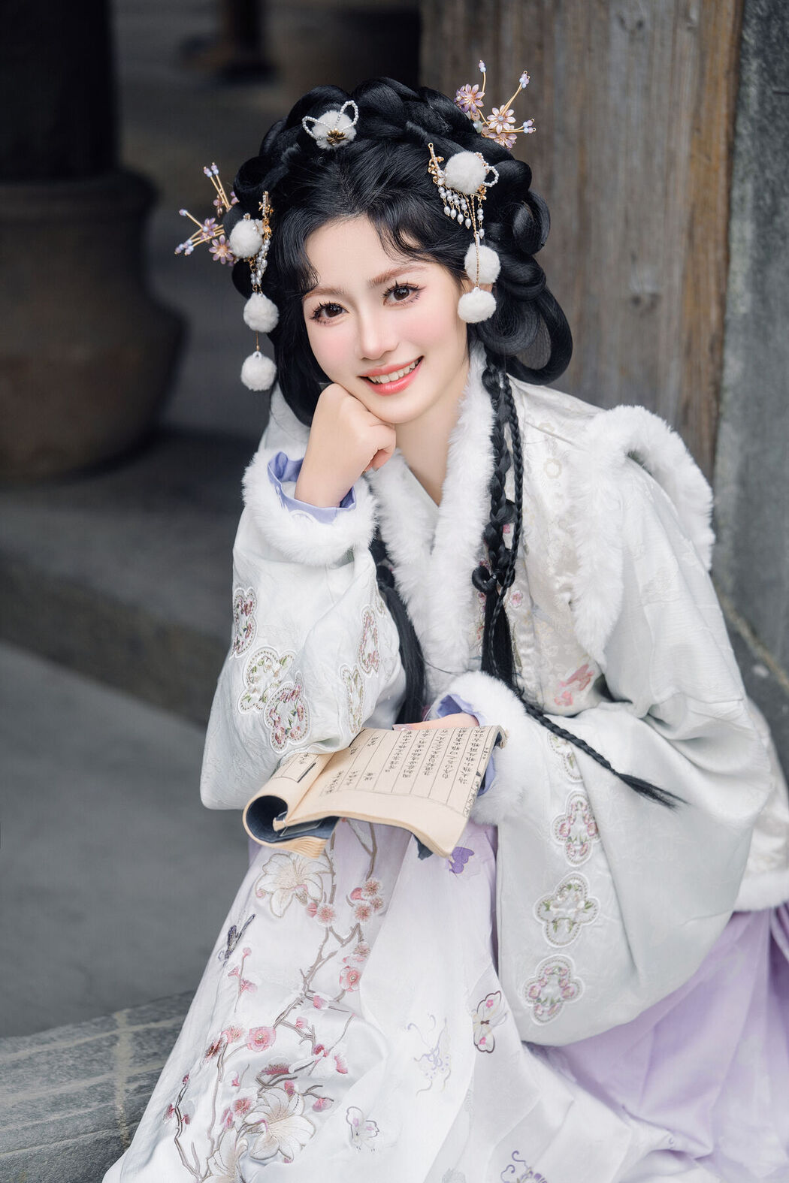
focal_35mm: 99
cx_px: 394
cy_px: 592
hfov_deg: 13.8
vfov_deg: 20.6
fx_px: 3254
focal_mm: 99
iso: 125
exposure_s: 1/250
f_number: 2.8
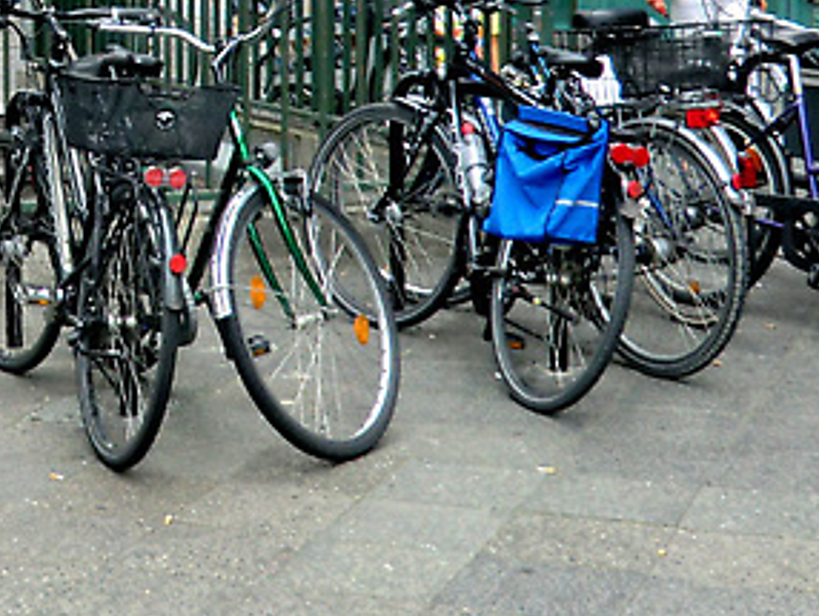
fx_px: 2107
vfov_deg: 16.3
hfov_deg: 21.2
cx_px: -1
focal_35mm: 89
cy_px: -11
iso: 100
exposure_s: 1/60
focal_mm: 6.1
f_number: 3.6
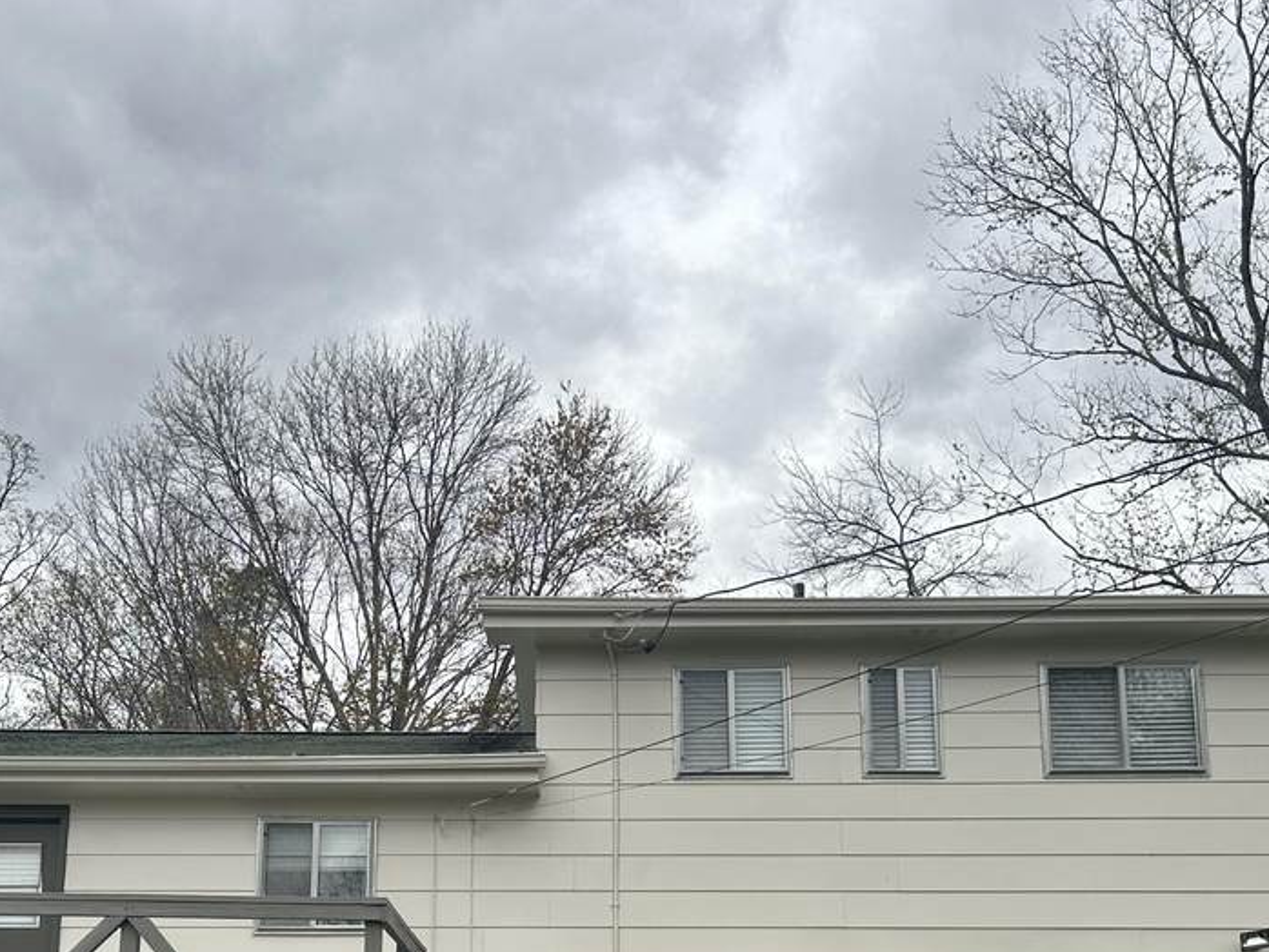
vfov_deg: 31.4
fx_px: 1614
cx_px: 575
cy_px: 858
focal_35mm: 44
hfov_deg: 42.9
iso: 80
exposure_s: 1/694
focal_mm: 6.86
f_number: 1.78
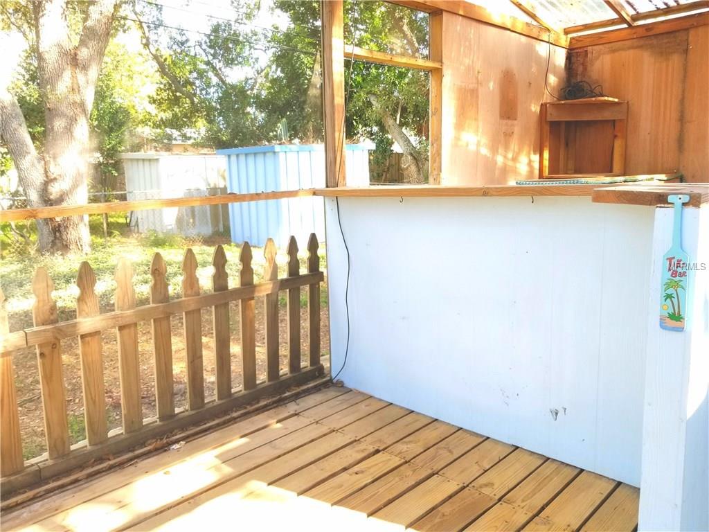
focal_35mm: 26
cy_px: 266
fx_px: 533
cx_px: 354
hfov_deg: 67.3
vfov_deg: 53.1
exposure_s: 1/149
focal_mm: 4.25
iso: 50
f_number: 1.7
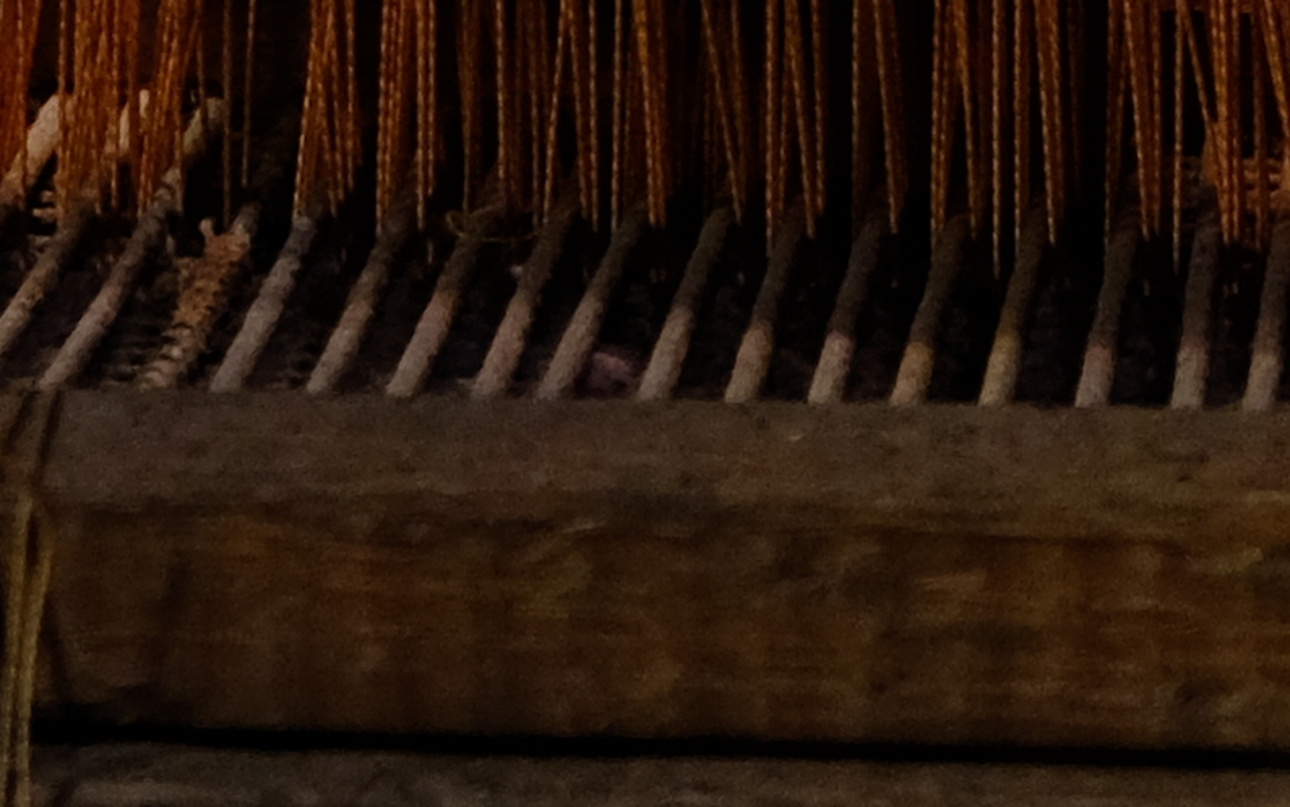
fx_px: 11251
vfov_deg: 4.0
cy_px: -979
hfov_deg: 6.5
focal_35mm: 320
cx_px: 1499
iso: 1000
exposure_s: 1/100
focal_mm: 26.5
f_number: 3.2
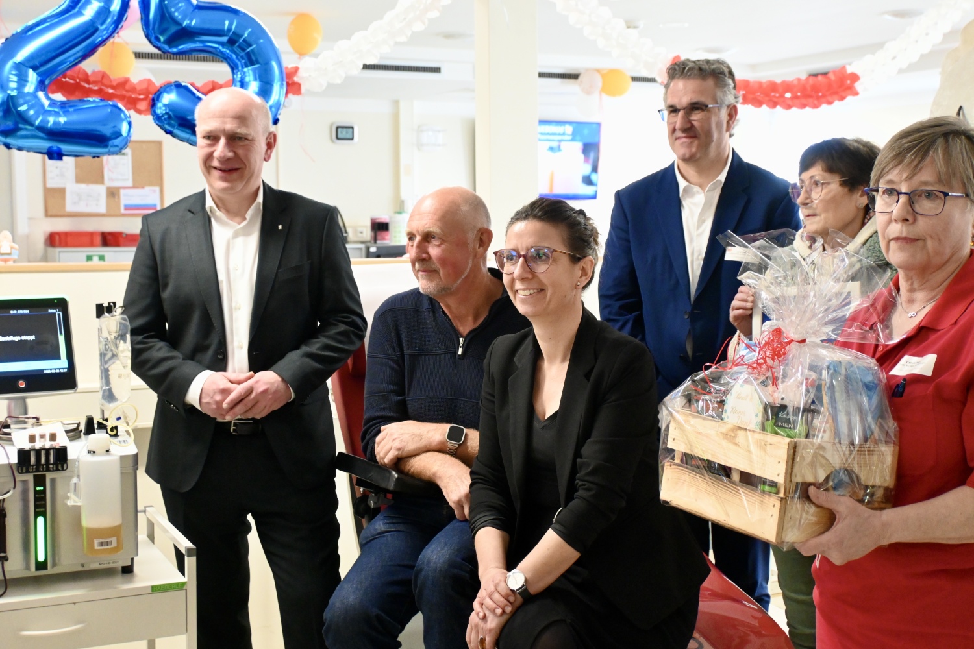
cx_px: 487
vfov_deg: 29.4
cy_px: 324
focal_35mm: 46
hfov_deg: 43.0
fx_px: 1238
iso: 3200
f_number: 4.8
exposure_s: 1/80
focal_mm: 30.5
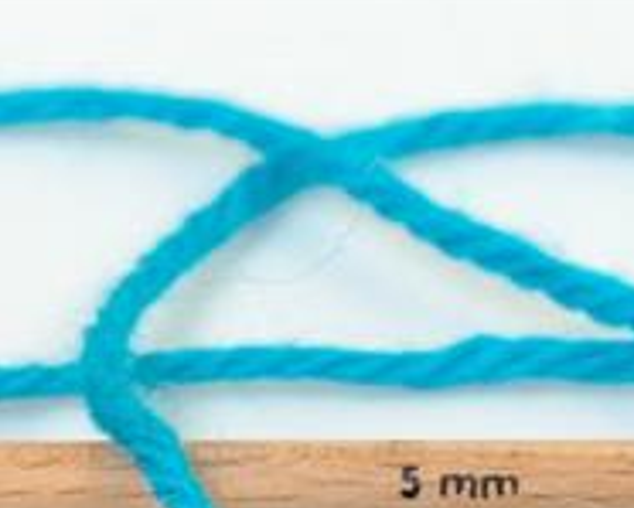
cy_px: 489
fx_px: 4581
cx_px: 348
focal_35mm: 244
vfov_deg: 6.3
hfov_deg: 7.9
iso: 200
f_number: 3
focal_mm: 23.76
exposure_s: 1/23.4
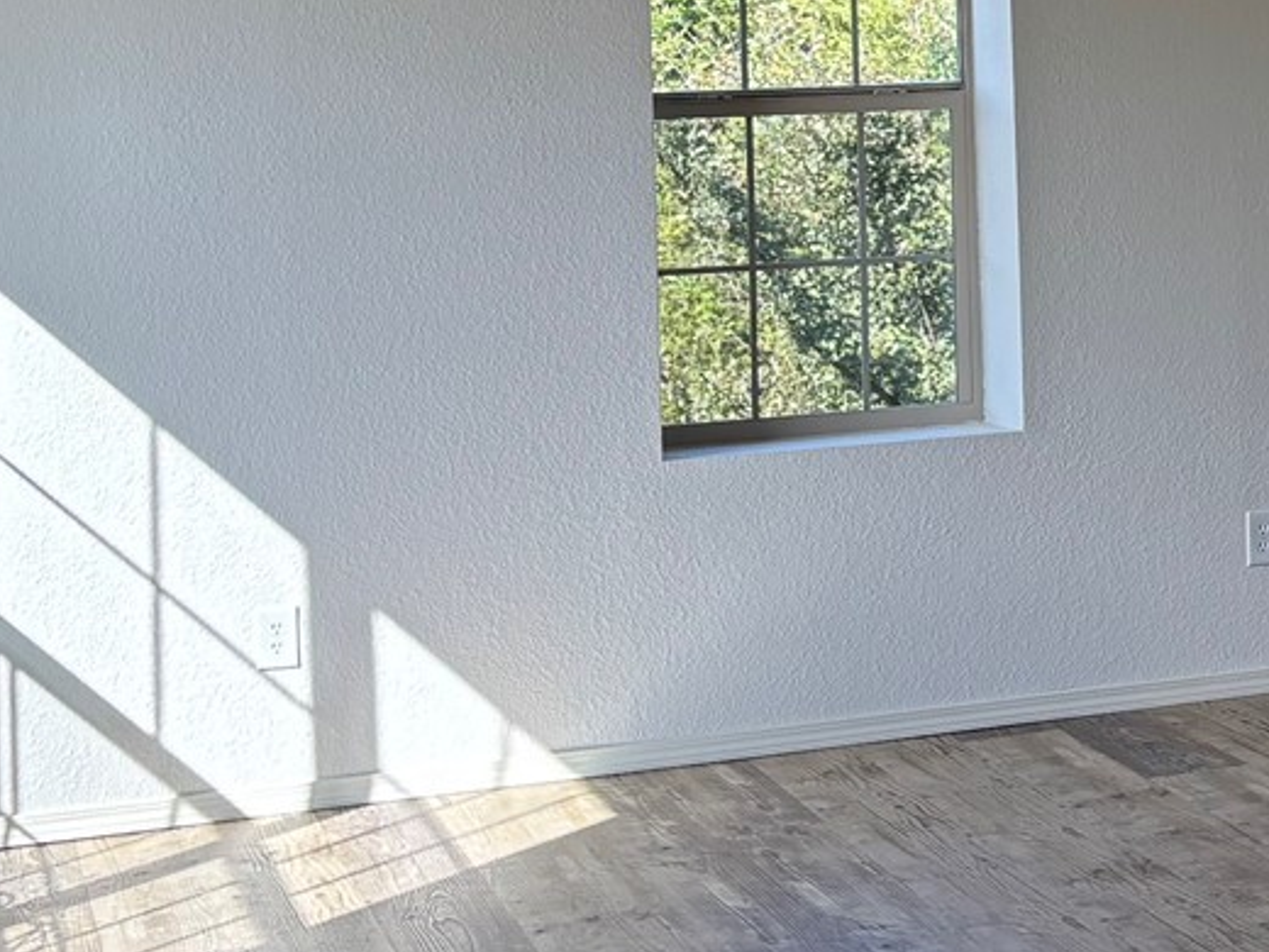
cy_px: -2
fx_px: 3519
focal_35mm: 96
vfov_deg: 15.1
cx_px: 1562
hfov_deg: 19.2
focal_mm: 5.96
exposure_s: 1/285
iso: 50
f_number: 1.6
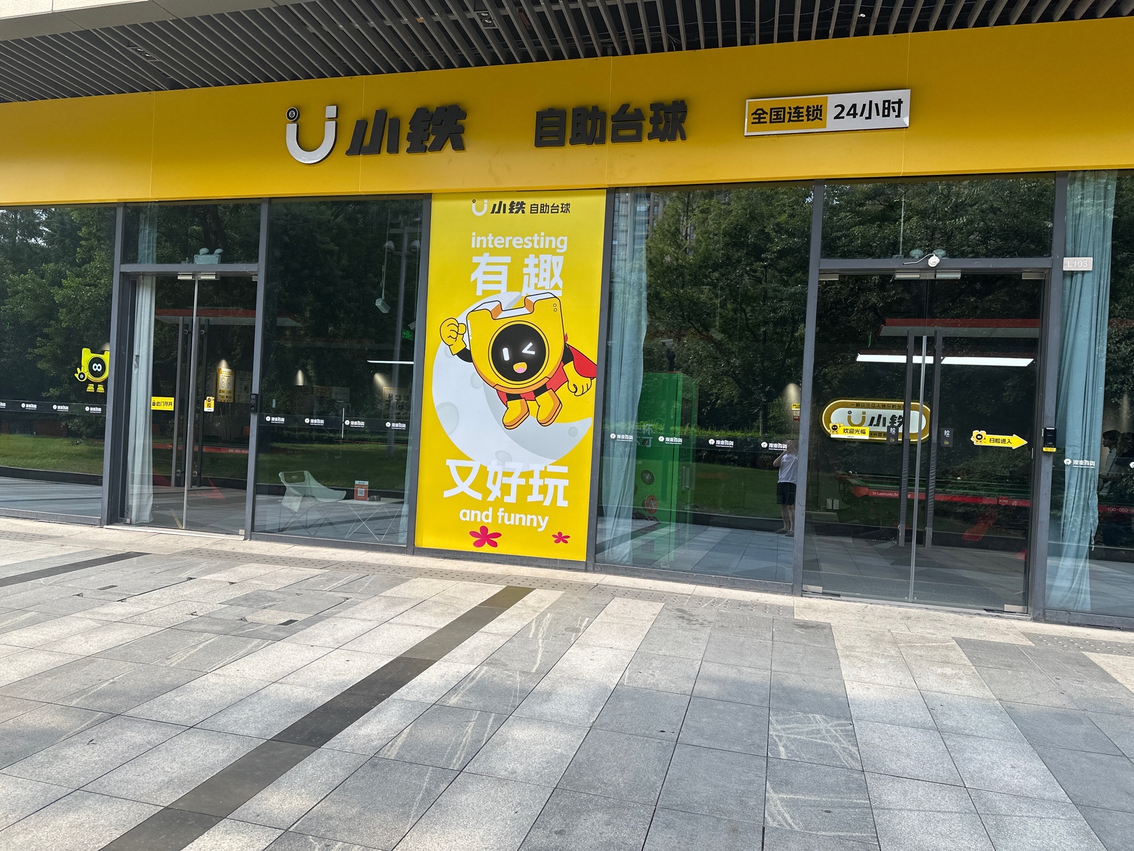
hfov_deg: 71.6
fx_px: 786
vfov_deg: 56.8
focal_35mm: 24
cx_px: 567
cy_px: 426
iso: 80
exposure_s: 1/699
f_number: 1.78
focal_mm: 6.86
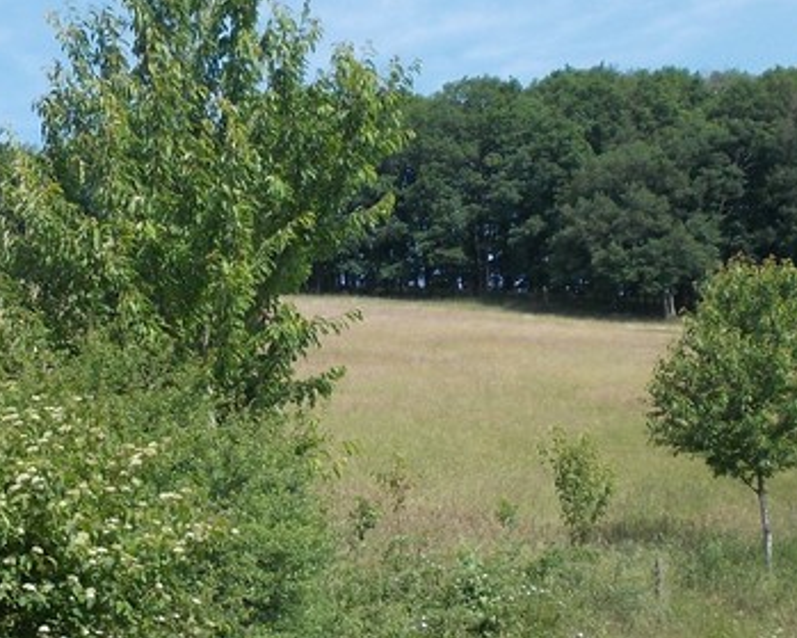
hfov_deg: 22.3
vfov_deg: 18.0
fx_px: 2004
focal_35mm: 85
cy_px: 375
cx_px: 208
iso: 80
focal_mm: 5.3
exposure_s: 1/200
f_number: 6.2
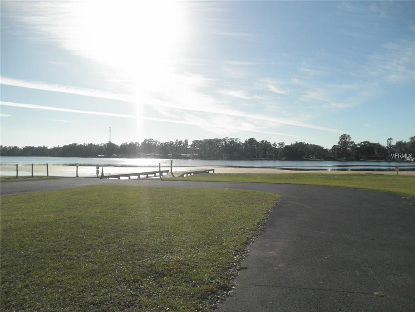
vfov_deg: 49.7
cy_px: 156
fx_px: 336
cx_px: 208
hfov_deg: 63.4
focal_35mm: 28
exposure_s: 1/250
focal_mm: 5
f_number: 8.5
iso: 64
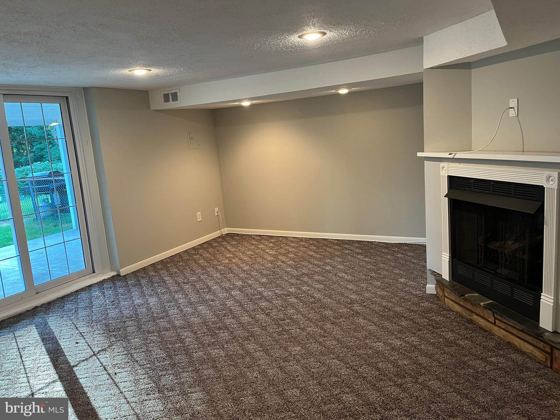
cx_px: 280
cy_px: 210
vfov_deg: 53.1
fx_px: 421
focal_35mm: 26
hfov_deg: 67.3
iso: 200
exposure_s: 1/60
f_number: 1.6
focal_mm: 5.1
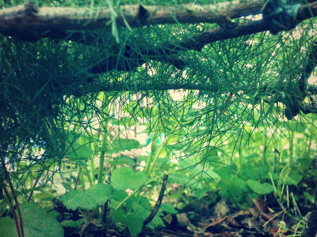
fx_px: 321
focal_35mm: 35
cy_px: 118
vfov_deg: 40.7
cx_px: 158
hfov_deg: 52.6
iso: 640
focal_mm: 3.85
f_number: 2.8
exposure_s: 1/13
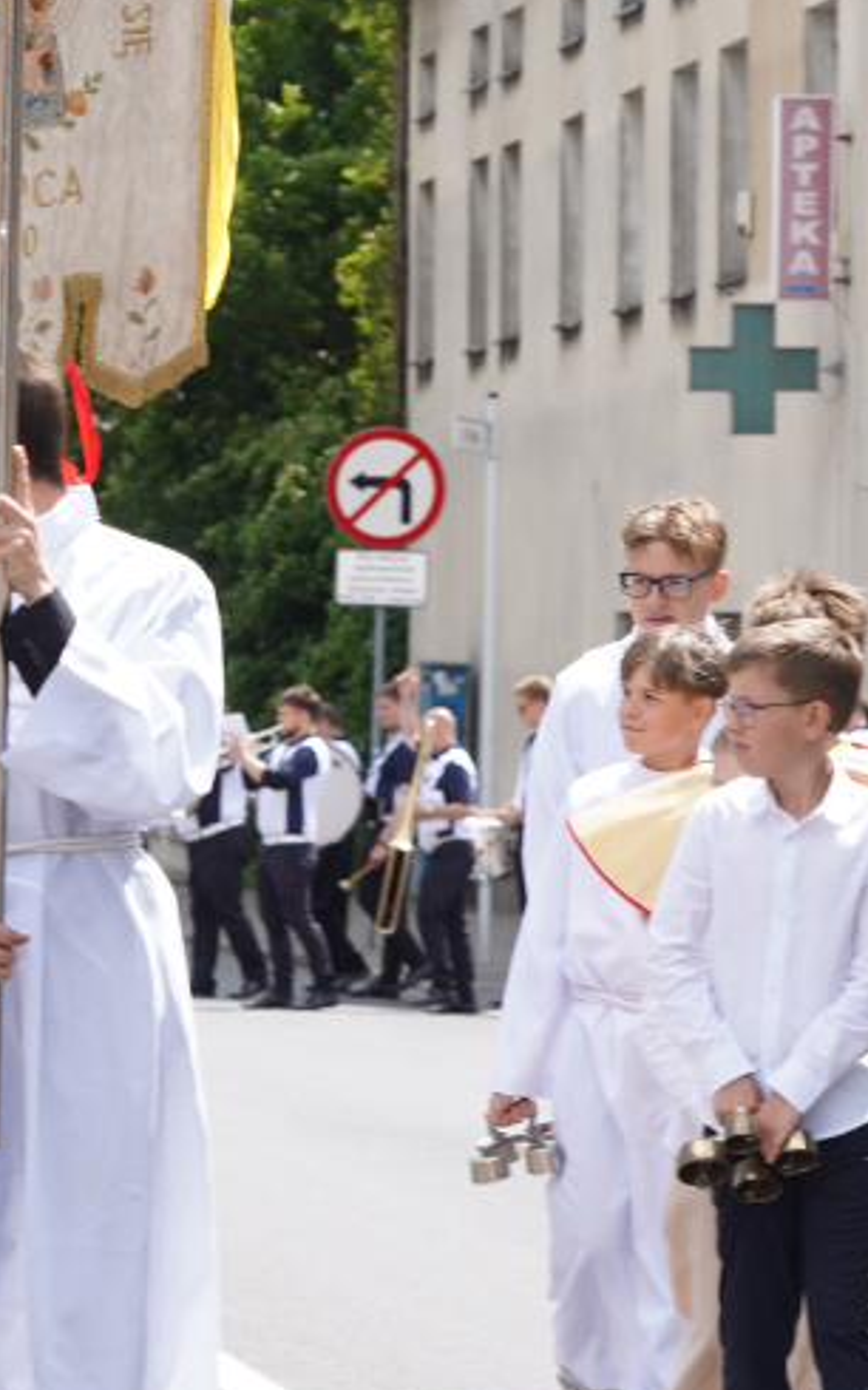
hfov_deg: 5.7
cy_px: 665
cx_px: -51
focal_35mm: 230
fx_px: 8710
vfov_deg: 9.1
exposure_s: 1/160
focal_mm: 85
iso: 100
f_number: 7.1
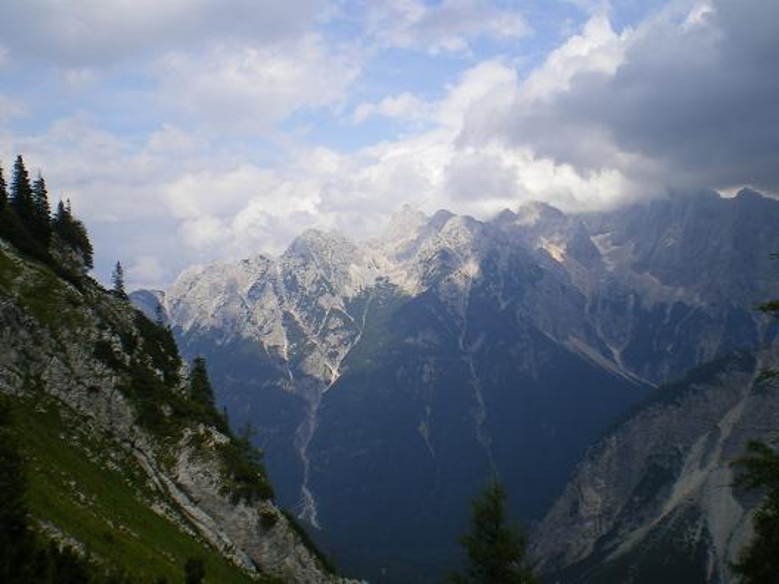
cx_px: 390
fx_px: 855
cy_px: 292
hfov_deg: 49.0
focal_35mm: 38
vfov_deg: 37.7
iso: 64
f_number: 4.6
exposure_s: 1/400
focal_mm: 6.3
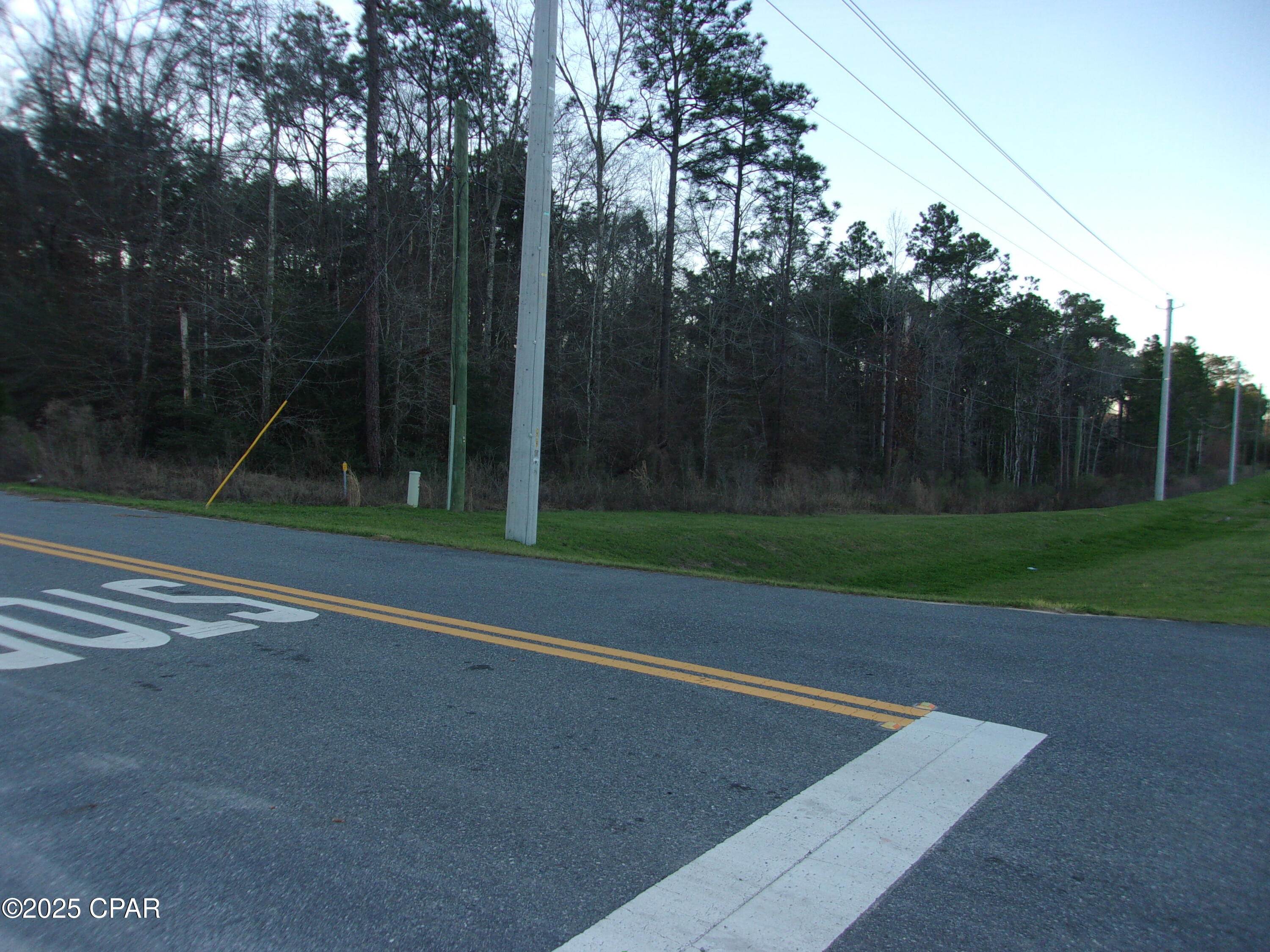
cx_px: 635
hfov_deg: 65.3
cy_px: 476
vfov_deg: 51.4
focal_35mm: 27
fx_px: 991
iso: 80
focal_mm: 4.9
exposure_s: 1/100
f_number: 3
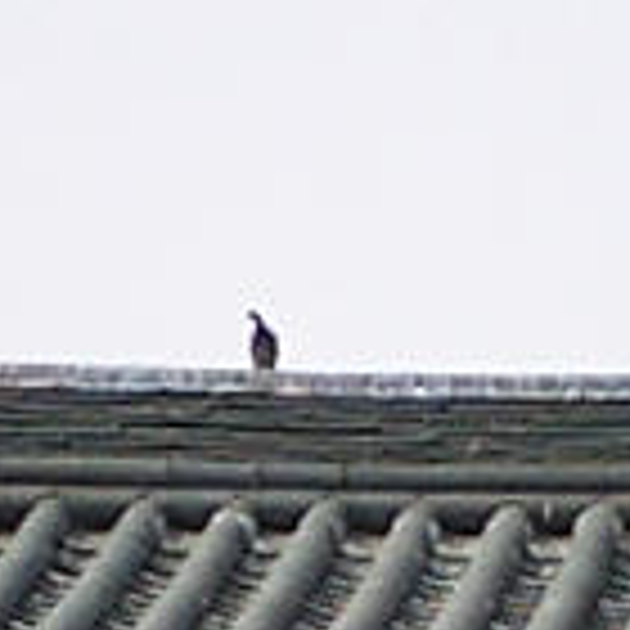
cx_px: 562
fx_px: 6157
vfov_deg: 5.6
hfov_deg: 5.8
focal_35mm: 299
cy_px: 1755
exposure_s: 1/1250
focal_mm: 5.6
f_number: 3.5
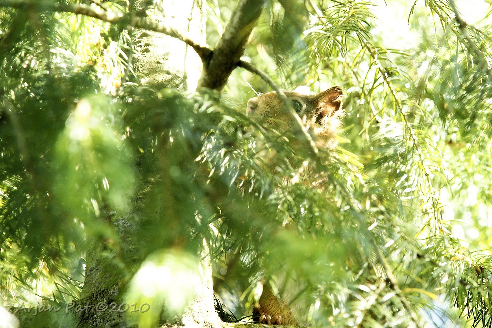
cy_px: 164
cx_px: 246
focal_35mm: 450
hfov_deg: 4.6
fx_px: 6151
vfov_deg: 3.1
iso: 1600
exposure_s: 1/40
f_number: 8
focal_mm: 300
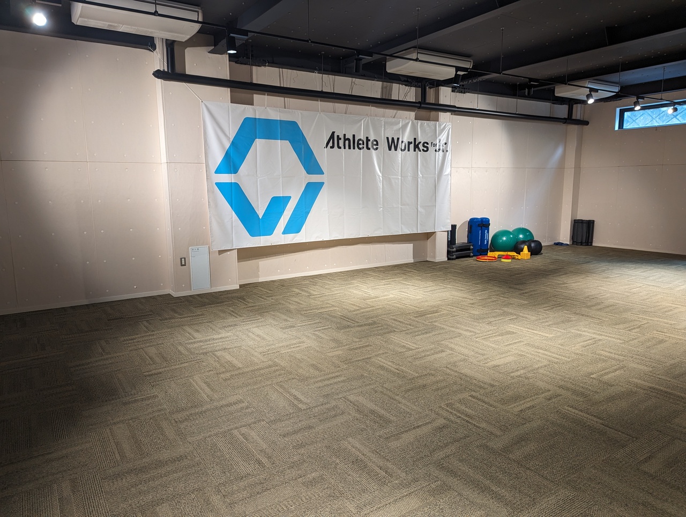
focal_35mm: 24
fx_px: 476
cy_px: 258
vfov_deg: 56.9
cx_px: 343
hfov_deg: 71.5
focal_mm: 6.81
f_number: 1.85
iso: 107
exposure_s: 1/40.3
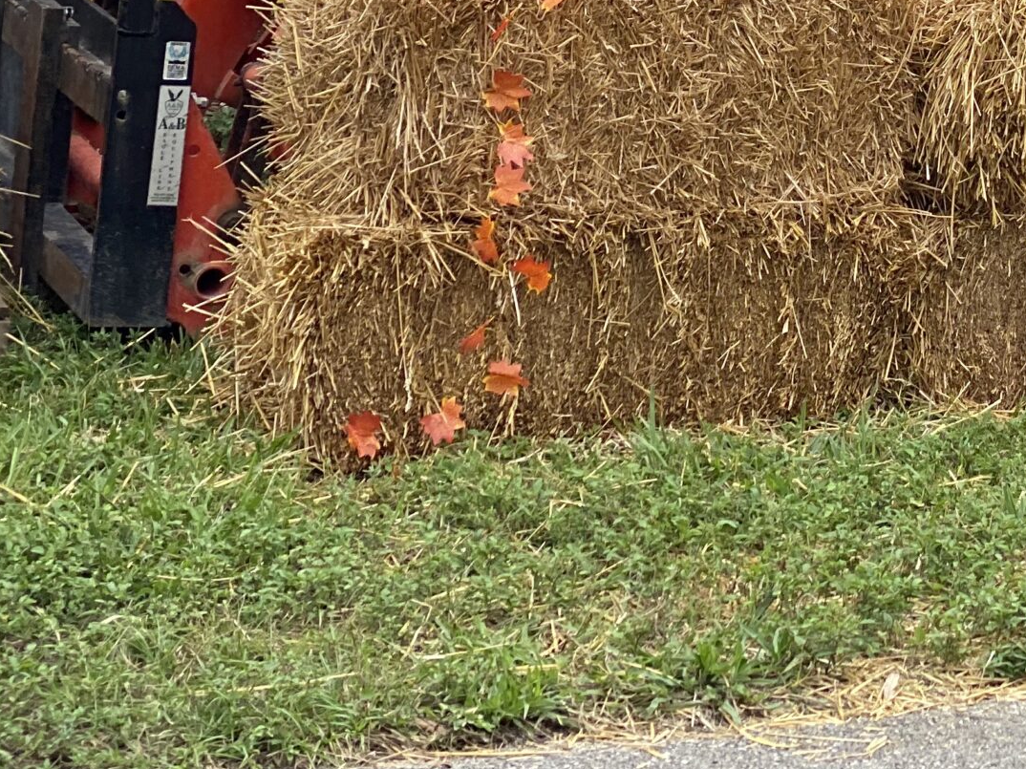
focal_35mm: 124
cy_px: -96
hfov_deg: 15.3
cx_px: 1220
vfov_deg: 11.8
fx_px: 3674
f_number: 2
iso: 20
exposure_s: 1/533
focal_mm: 6
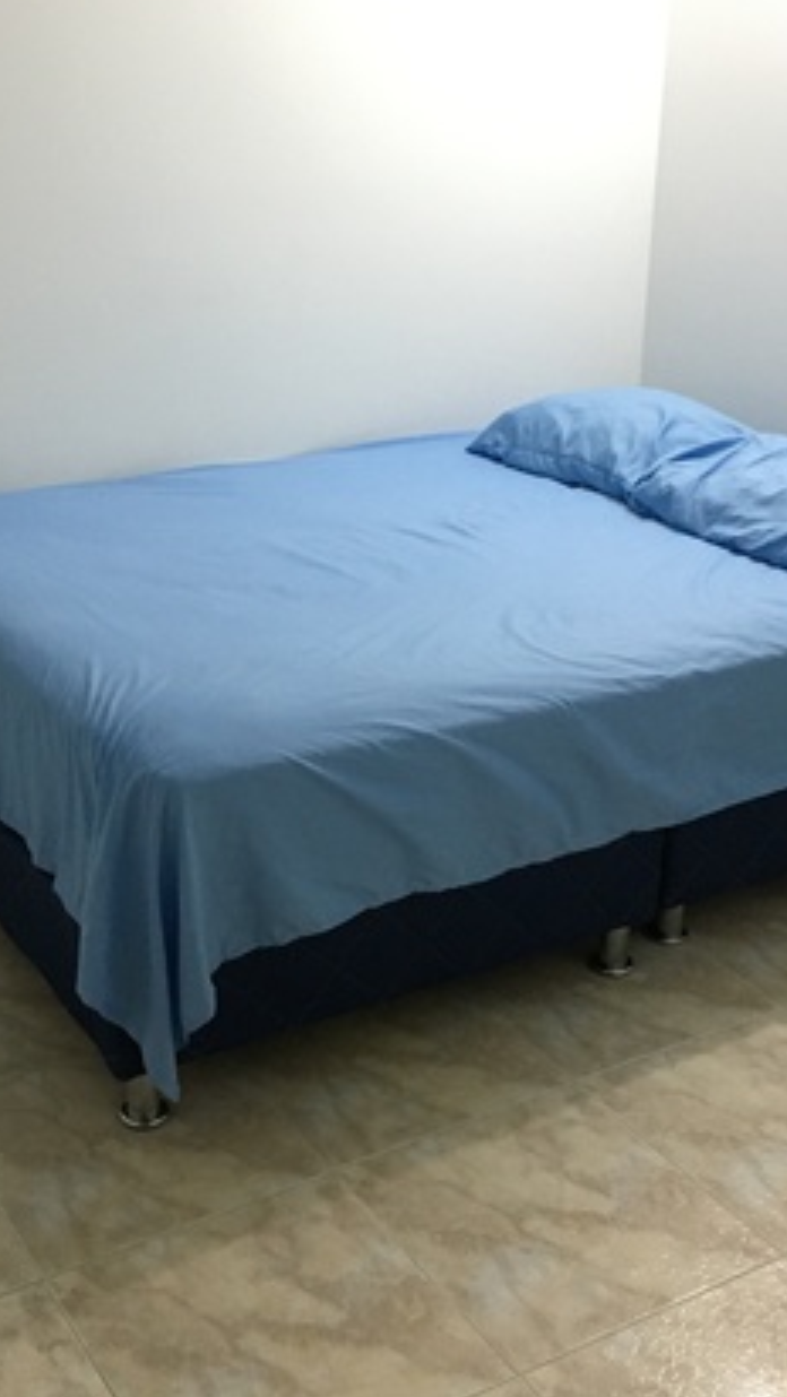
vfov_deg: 44.4
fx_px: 1705
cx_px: 305
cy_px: 597
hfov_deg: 25.9
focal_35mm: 46
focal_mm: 4.15
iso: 160
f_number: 2.2
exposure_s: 1/30
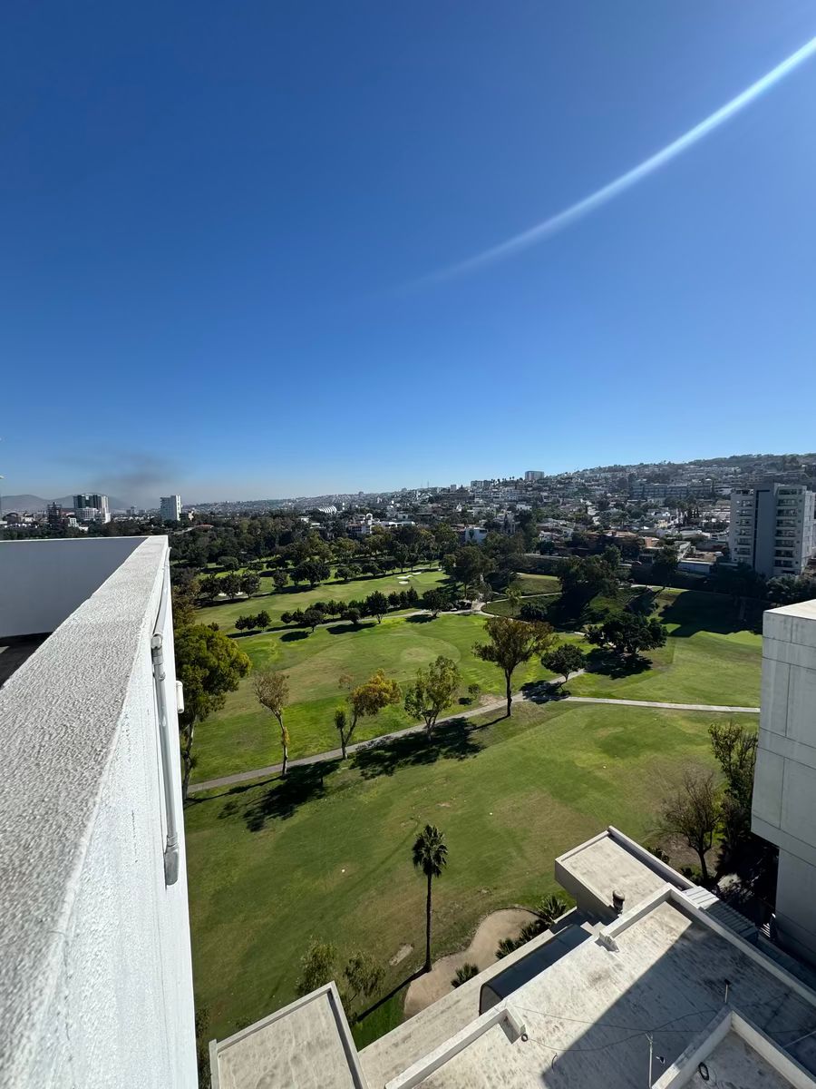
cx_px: 408
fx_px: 440
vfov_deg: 102.1
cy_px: 544
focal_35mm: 14
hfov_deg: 85.7
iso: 50
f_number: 2.2
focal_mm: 2.22
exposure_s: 1/2146
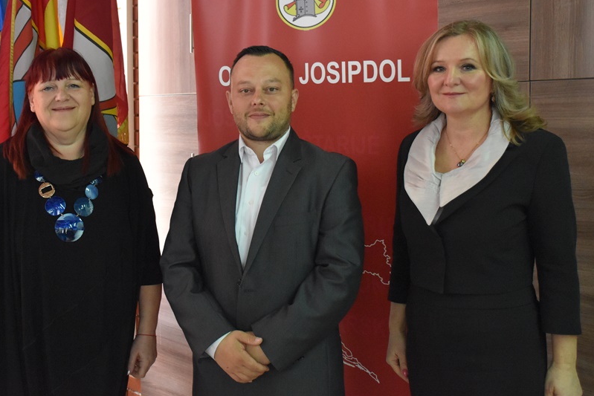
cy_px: 145
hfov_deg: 39.4
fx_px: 825
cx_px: 239
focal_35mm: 50
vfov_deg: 26.9
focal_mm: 26
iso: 3600
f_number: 3.8
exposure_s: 1/125
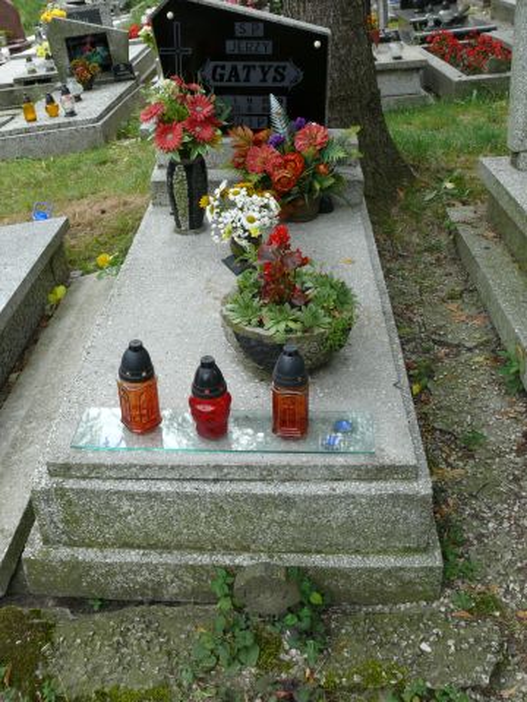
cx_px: 264
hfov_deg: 38.7
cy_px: 351
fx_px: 751
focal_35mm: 37
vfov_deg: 50.1
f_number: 4
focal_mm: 7.9
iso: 100
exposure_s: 1/125
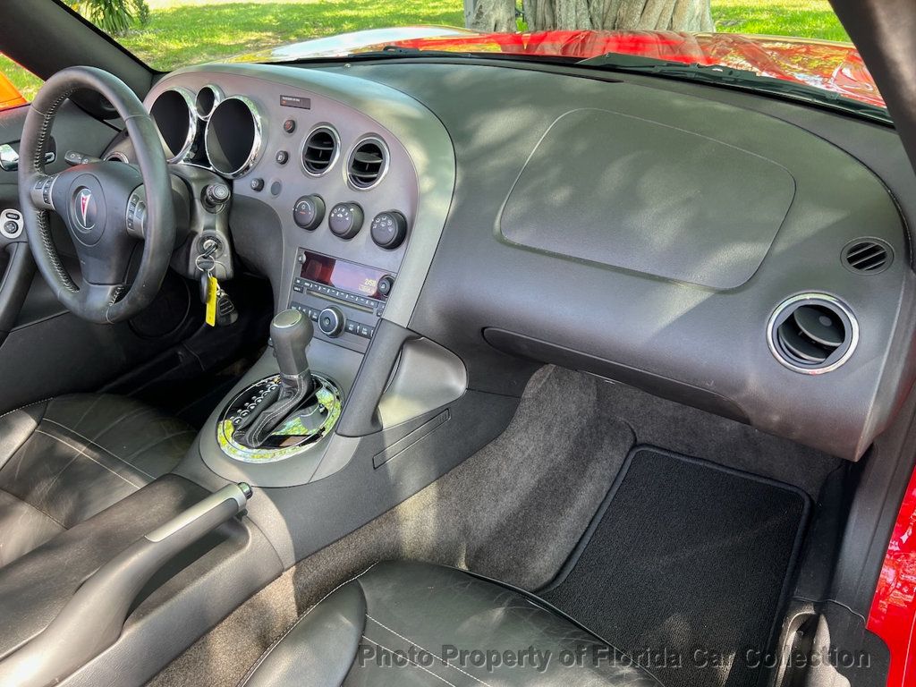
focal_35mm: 26
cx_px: 458
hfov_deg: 67.3
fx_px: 688
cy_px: 344
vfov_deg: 53.1
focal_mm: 5.7
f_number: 1.5
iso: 64
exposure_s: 1/121
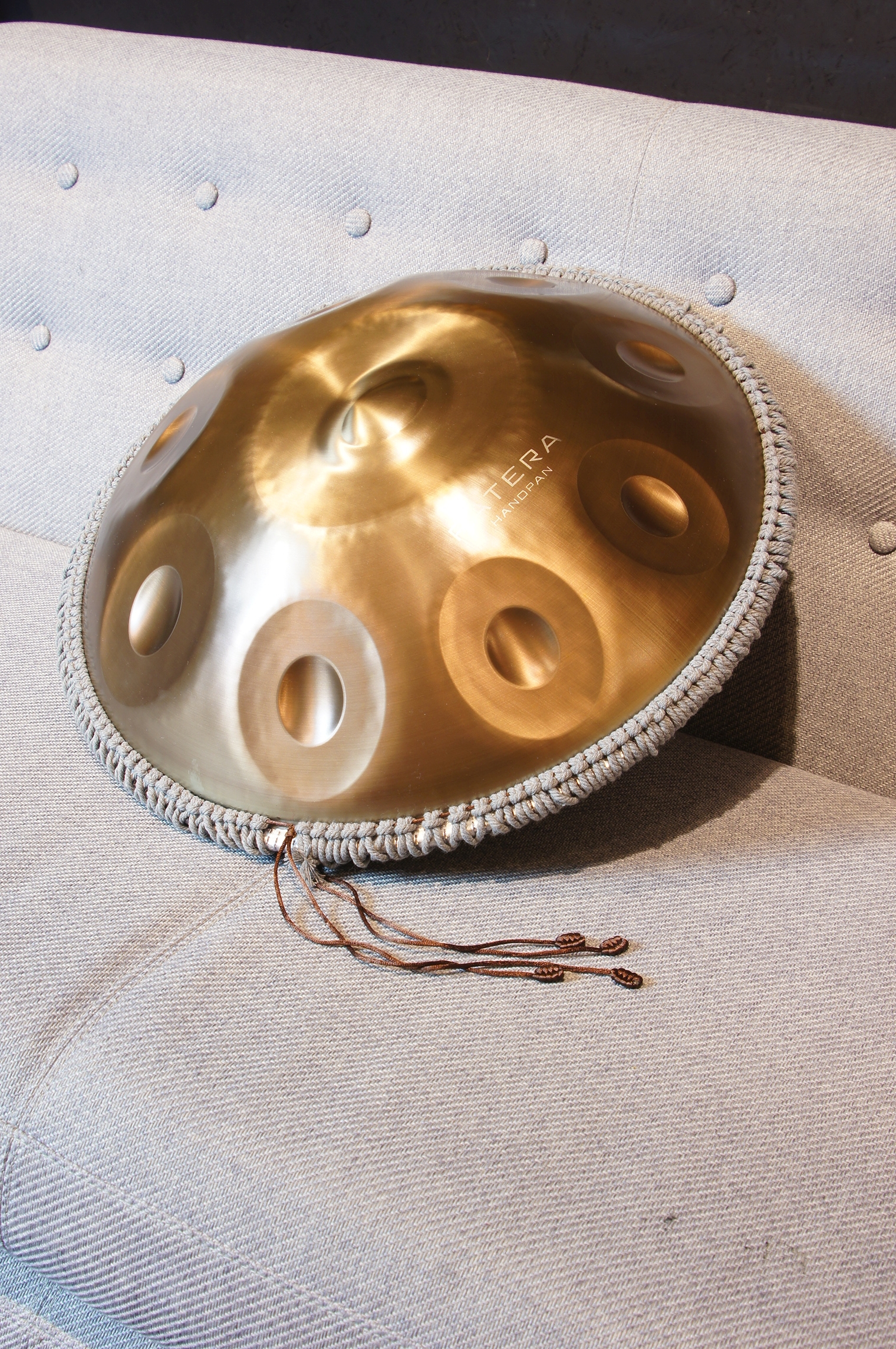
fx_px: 1572
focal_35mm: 42
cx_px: 448
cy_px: 674
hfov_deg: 31.8
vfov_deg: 46.4
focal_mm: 28
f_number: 9
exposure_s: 1/1.67
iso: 100
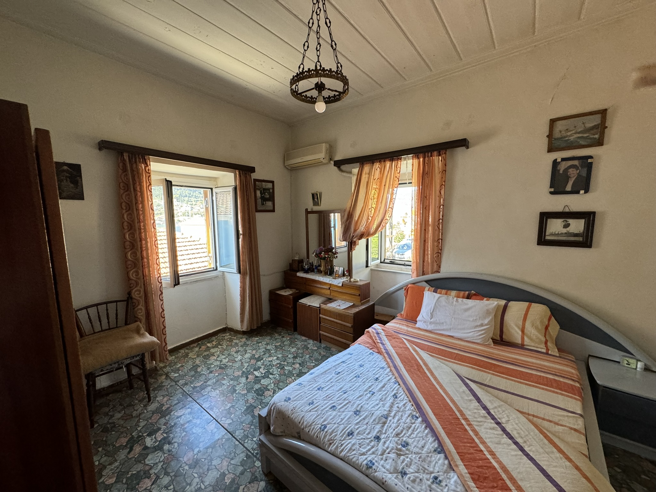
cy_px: 246
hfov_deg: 102.1
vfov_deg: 85.7
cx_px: 328
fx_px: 265
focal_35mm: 14
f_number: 2.2
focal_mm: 2.22
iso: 250
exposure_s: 1/99
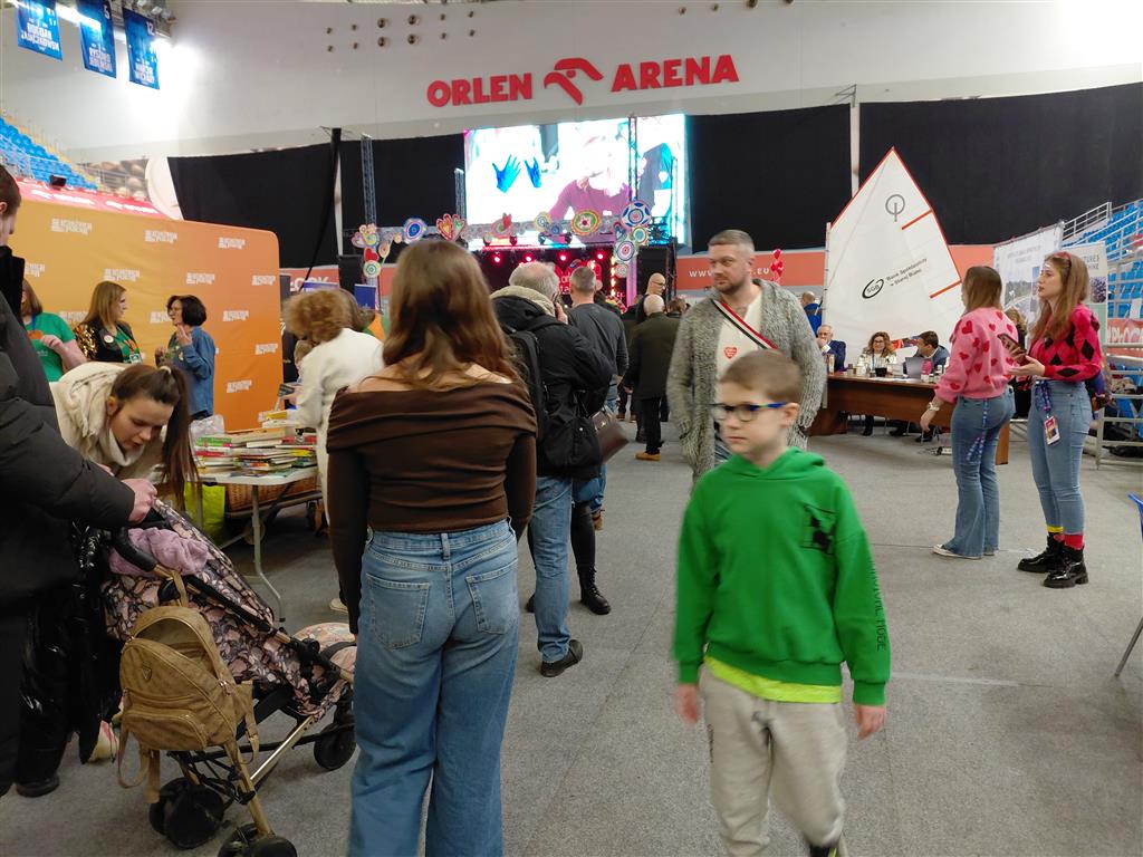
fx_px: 825
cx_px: 572
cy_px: 428
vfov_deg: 54.9
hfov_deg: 69.4
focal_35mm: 25
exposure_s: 1/24
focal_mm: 4.69
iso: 320
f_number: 1.8
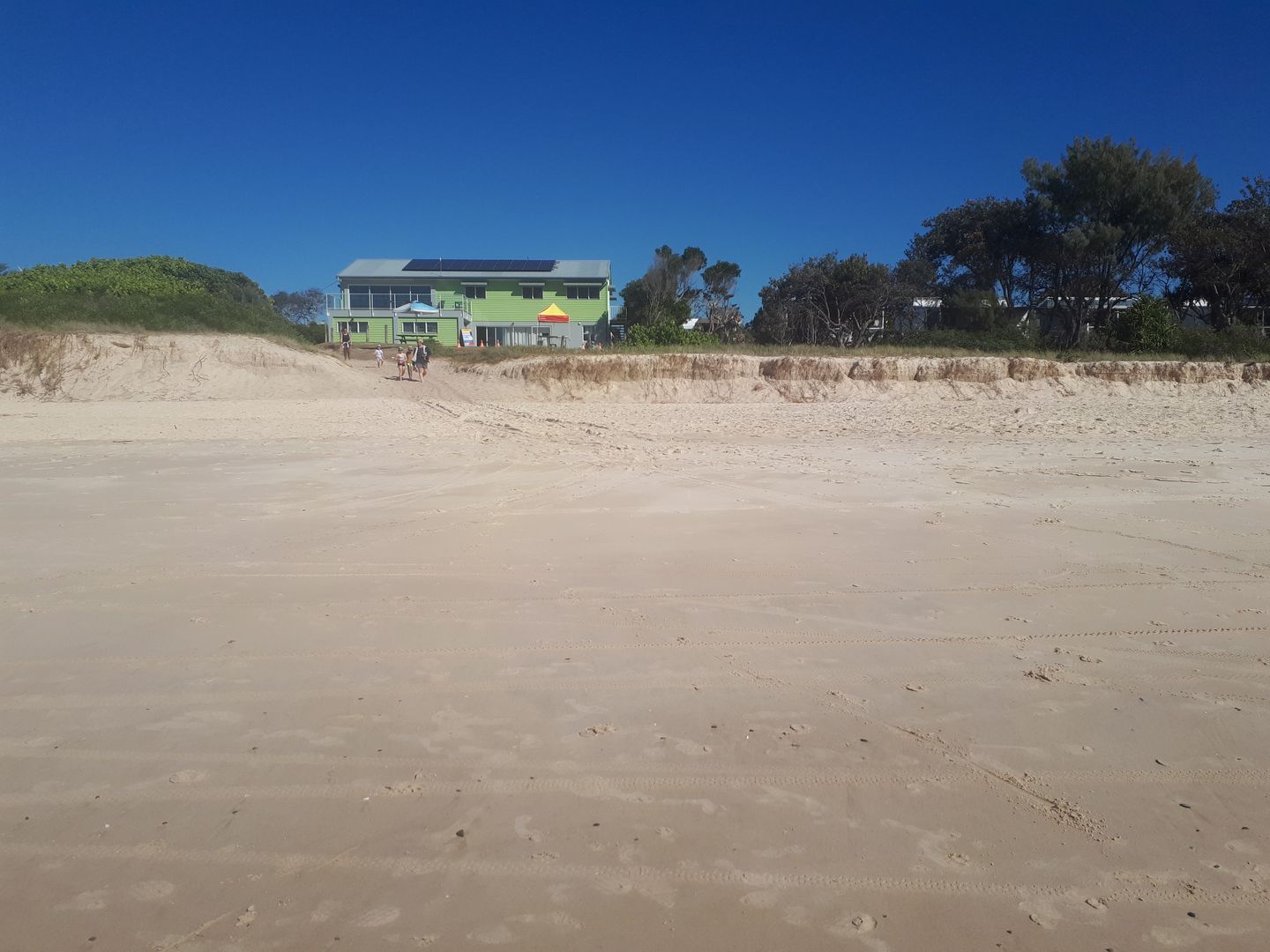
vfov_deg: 51.4
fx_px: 991
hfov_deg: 65.3
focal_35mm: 27
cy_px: 476
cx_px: 635
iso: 40
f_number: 1.9
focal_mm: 3.6
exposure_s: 1/2660
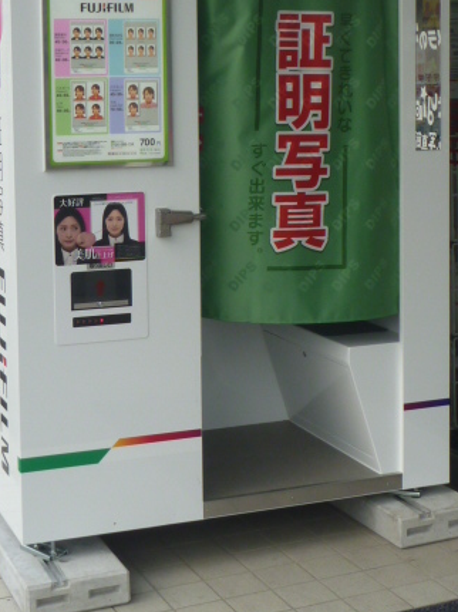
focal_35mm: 73
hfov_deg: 20.1
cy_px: 171
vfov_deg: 26.4
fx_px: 1289
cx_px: 213
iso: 80
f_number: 3.3
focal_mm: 4.9
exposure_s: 1/400
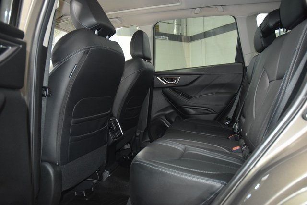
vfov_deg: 48.0
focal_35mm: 27
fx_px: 230
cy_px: 102
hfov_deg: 67.4
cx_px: 154
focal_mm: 18
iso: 3200
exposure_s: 1/50
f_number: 3.5
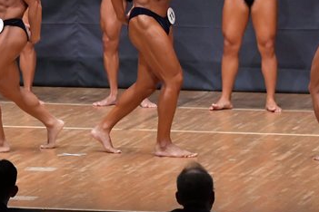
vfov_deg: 3.3
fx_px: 3659
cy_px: 53
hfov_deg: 5.0
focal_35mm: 413
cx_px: 110
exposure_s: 1/400
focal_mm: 125
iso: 6400
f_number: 5.6
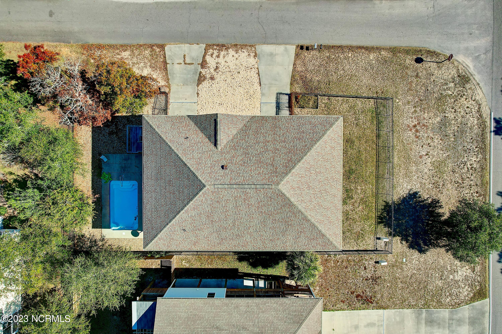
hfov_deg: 78.6
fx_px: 307
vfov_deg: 57.2
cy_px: 167
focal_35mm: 22
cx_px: 251
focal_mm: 8.4
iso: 110
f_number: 2.8
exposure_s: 1/320
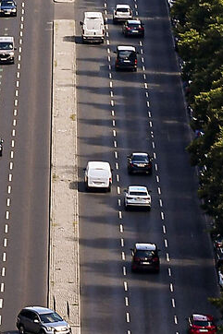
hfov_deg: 2.8
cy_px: -149
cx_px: 65
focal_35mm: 497
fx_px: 4622
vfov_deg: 4.1
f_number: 8
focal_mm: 50
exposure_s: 1/250
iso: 140
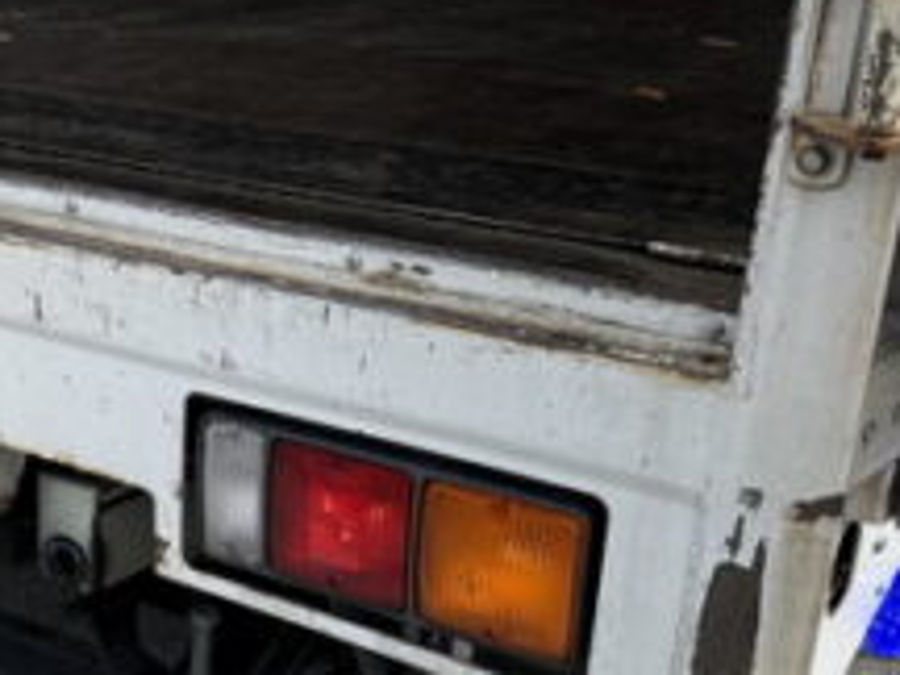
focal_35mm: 71
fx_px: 1846
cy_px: 542
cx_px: -142
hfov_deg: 25.0
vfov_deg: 20.5
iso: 80
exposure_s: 1/2110
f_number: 1.78
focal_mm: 6.76
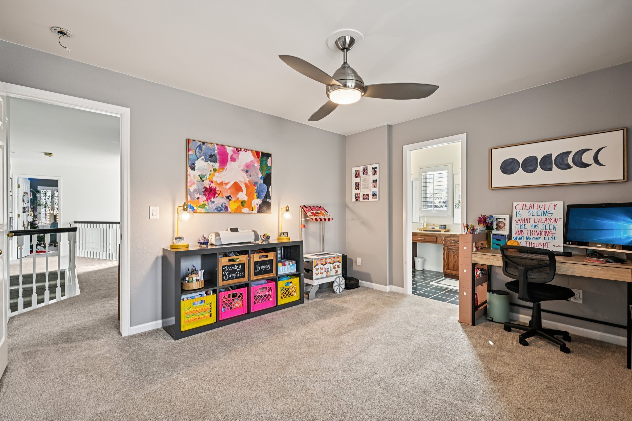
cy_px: 210
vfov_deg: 73.7
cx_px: 316
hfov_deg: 96.7
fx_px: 281
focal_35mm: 16
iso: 220
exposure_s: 1/15
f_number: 8
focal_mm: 16
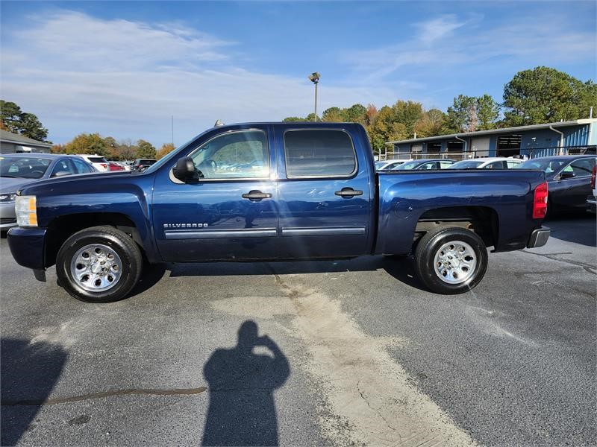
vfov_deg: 58.9
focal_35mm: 23
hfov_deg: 73.9
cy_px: 224
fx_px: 397
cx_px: 298
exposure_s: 1/1036
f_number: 1.8
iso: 25
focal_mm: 5.54
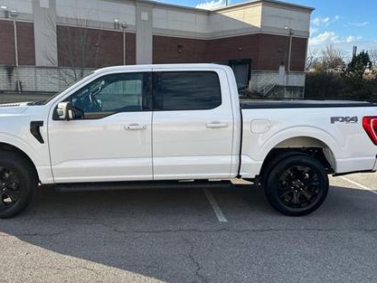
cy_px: 135
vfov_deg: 48.2
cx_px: 159
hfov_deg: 61.3
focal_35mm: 29
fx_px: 316
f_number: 1.78
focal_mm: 6.86
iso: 80
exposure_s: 1/2110
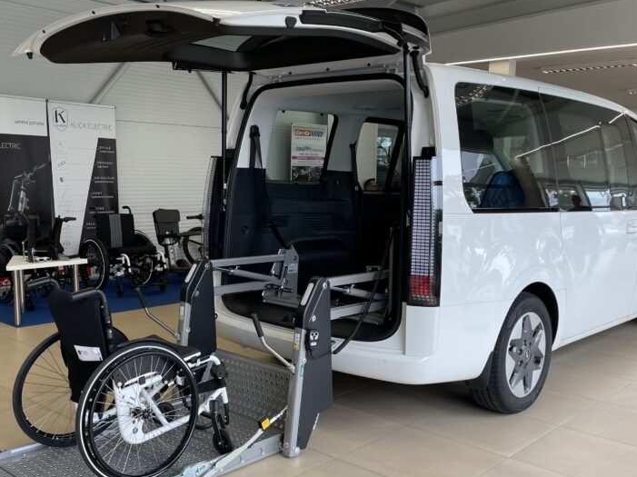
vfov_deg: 37.5
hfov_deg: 49.0
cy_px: 293
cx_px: 327
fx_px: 699
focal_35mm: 38
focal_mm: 4.2
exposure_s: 1/121
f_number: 1.6
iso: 40
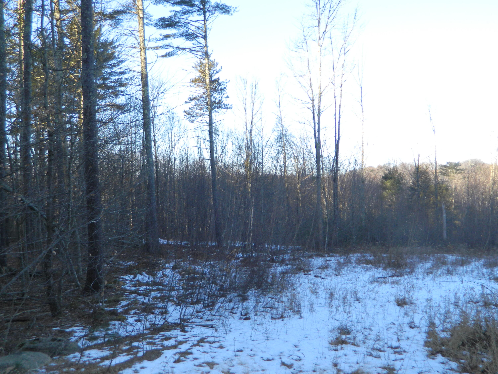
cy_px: 187
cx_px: 249
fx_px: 446
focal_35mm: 31
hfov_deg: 58.4
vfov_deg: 45.4
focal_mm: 5.6
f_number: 3.2
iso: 110
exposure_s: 1/200
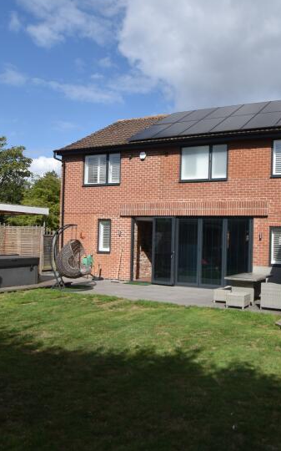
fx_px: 356
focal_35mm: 29
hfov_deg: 40.7
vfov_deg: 64.6
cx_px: 238
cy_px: 236
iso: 100
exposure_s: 1/250
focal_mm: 10
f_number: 8
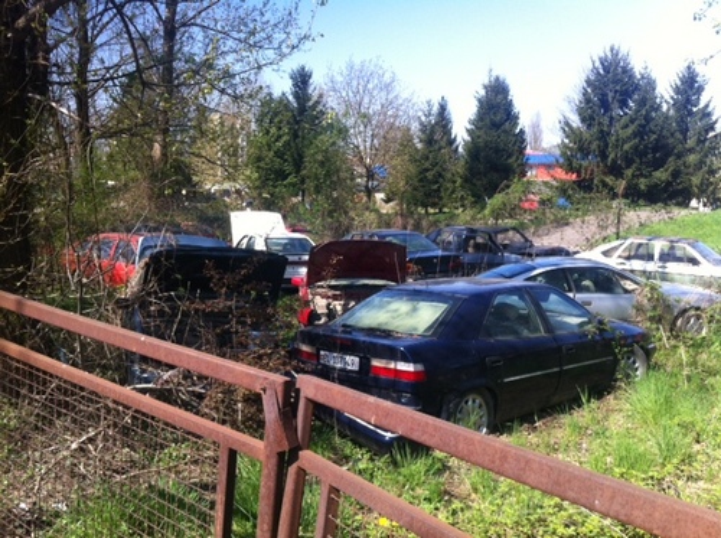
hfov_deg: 52.7
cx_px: 360
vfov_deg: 40.6
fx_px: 728
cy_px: 269
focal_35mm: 35
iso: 80
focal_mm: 3.85
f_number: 2.8
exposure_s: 1/419
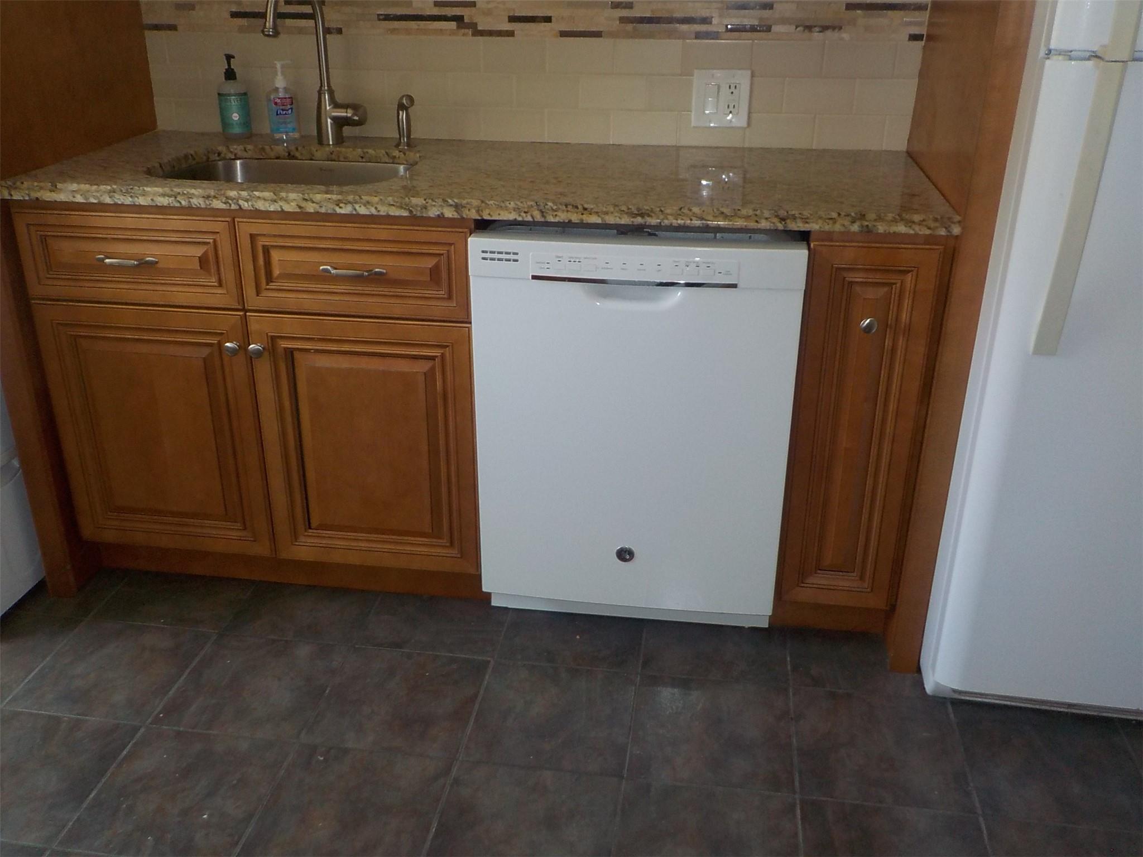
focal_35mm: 30
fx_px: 991
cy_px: 428
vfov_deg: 46.8
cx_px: 572
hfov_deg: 60.0
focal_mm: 4.1
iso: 200
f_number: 3.3
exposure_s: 1/30
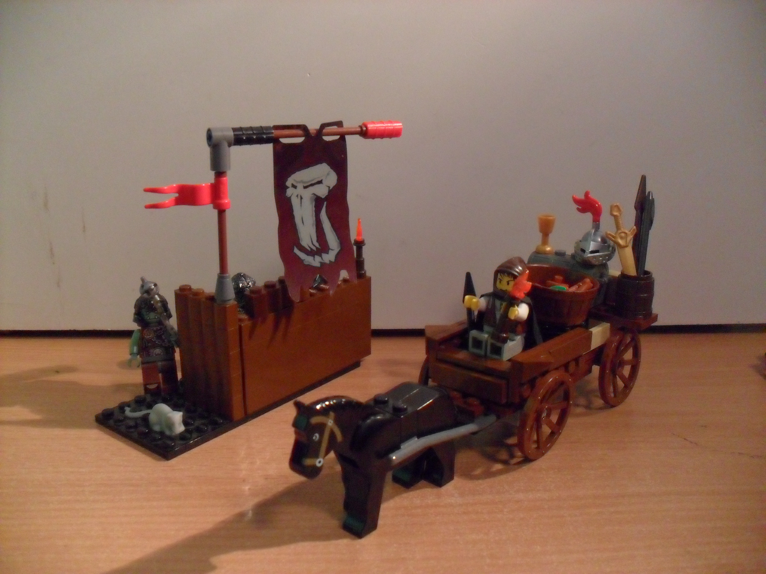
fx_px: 774
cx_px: 383
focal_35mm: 35
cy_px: 287
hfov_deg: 52.6
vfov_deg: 40.7
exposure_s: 1/10
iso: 400
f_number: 3
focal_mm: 6.3
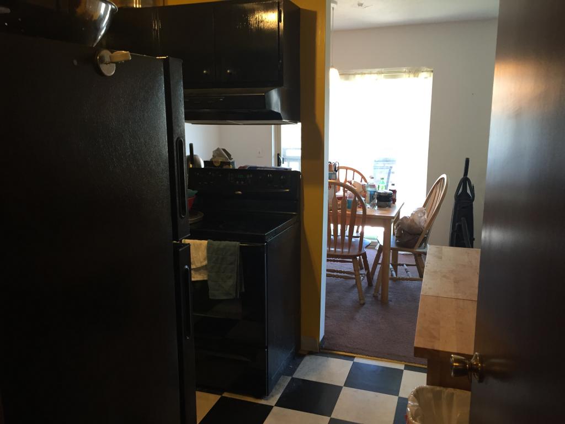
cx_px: 282
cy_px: 212
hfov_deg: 61.7
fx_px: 473
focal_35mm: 29
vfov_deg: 48.2
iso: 100
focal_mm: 4.15
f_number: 2.2
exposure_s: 1/30
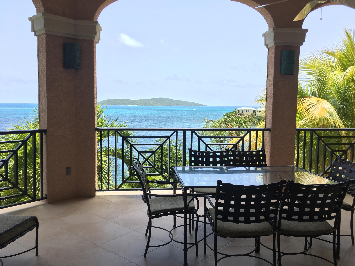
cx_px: 178
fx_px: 297
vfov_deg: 48.2
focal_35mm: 29
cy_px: 133
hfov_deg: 61.7
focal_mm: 4.15
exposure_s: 1/557
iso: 25
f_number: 2.2
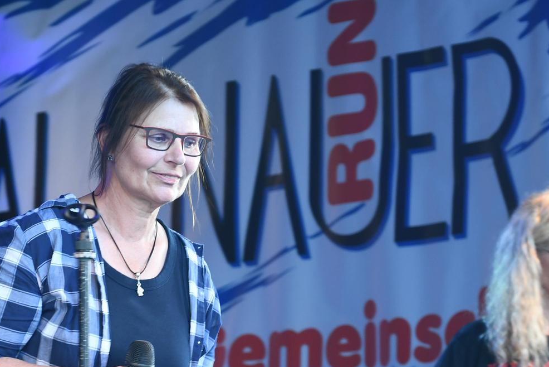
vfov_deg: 4.7
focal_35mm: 292
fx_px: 4454
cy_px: 258
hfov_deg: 7.1
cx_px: 197
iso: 800
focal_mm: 100
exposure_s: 1/80
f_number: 4.5
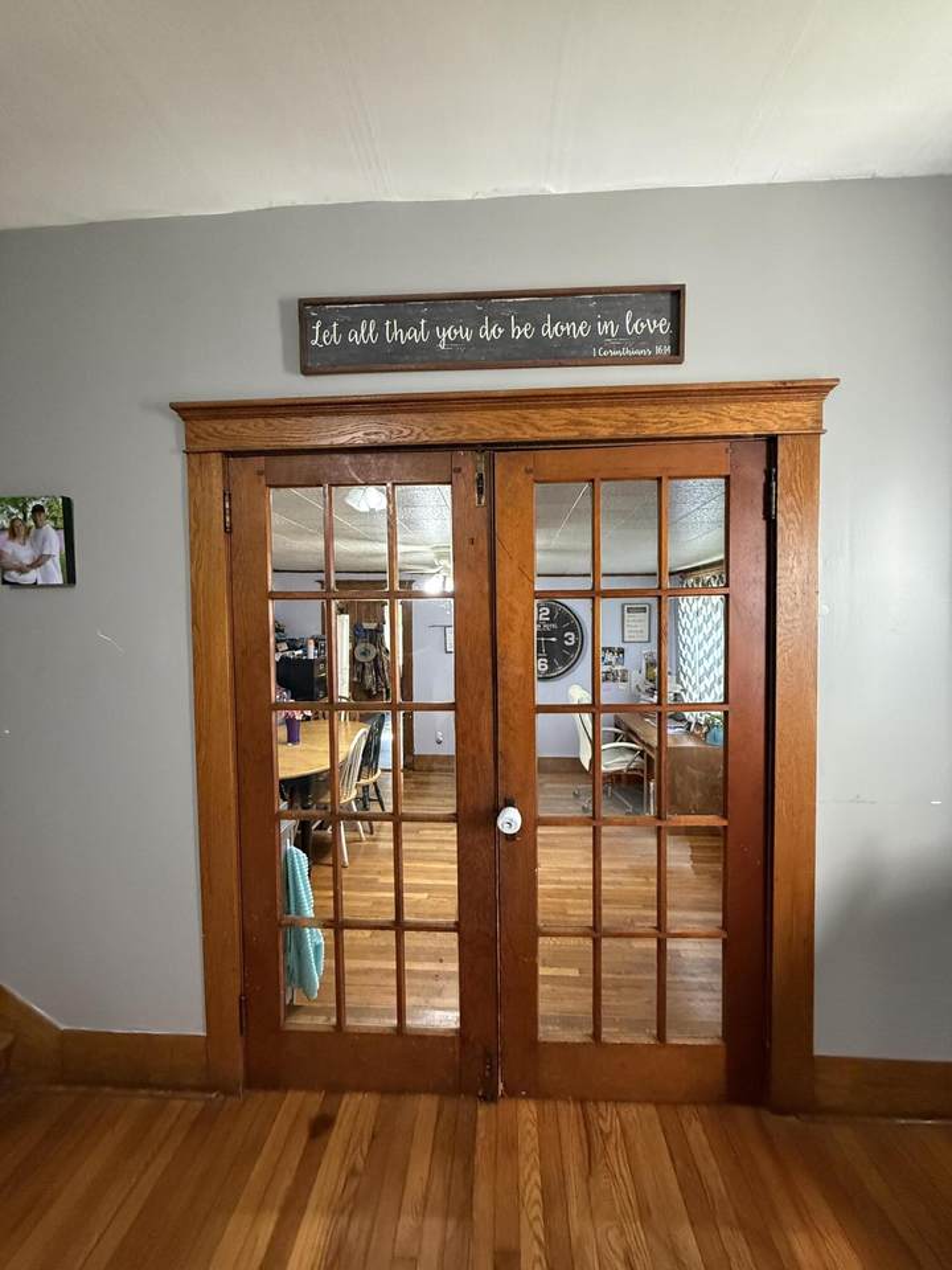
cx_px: 476
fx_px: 513
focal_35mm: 14
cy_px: 635
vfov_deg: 102.1
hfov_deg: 85.7
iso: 640
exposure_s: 1/60
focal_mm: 2.22
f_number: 2.2
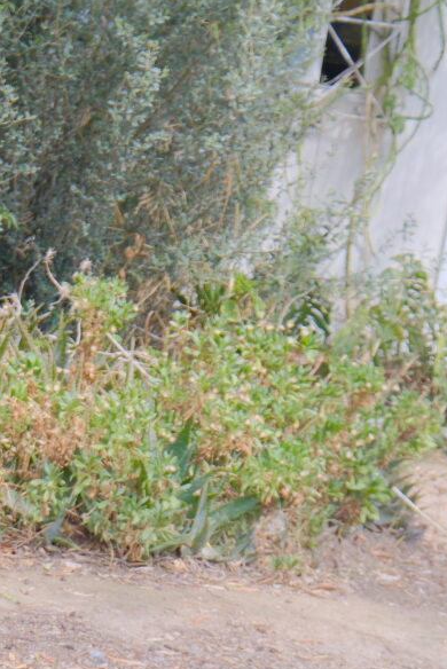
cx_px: 79
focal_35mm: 78
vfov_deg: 24.6
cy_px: 686
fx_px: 1451
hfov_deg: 17.3
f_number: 6.4
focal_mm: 24
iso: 640
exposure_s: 1/280
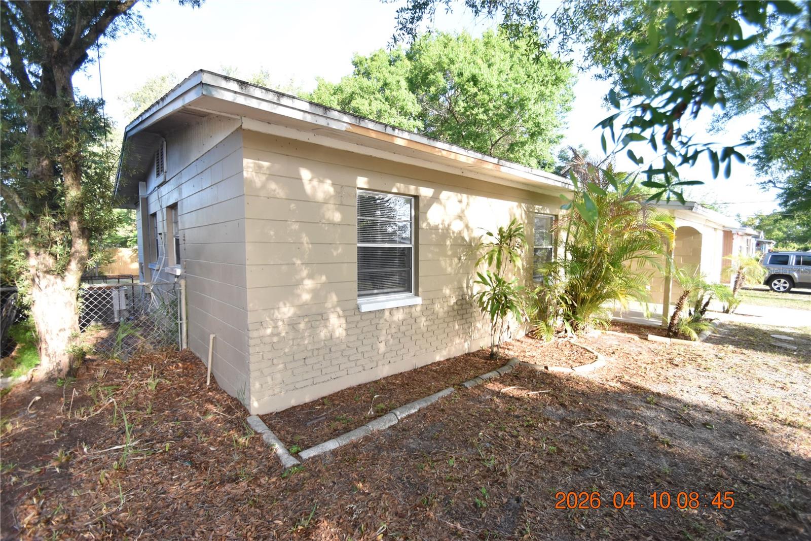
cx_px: 406
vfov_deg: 77.3
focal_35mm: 15
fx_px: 338
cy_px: 270
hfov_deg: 100.4
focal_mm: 10
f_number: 3.5
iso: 800
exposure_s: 1/750
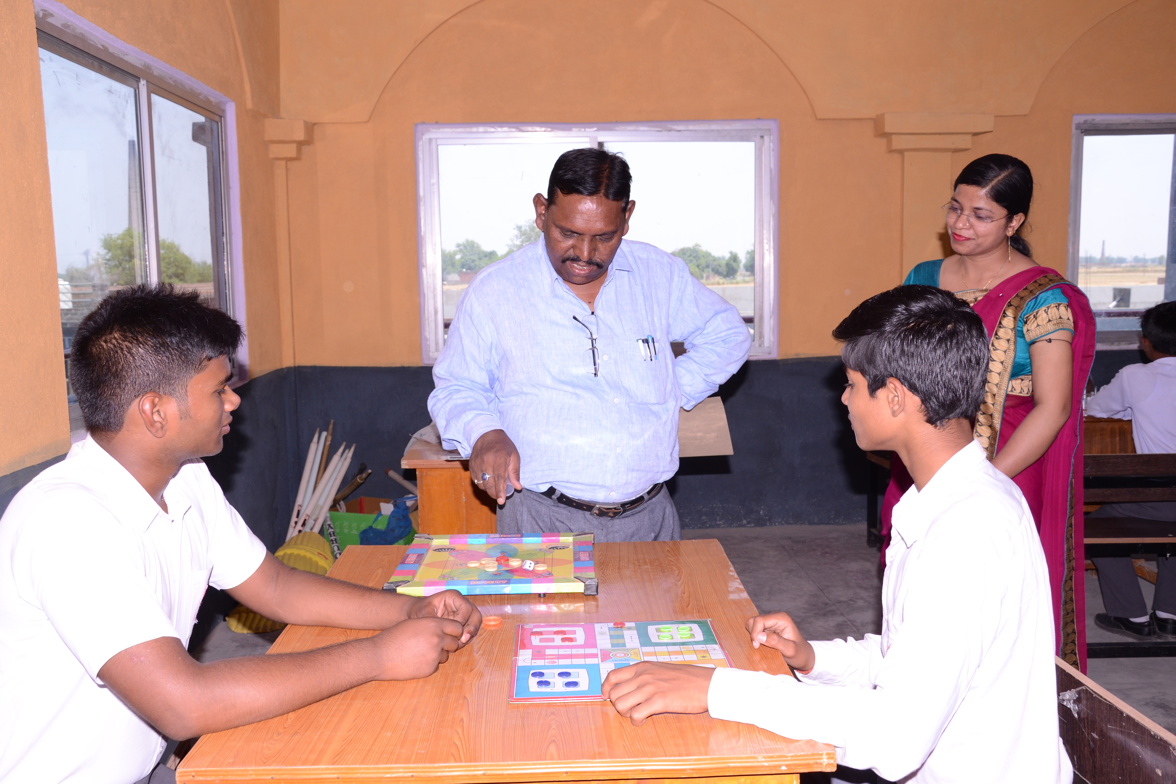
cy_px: 392
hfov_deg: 57.2
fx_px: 1078
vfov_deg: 40.0
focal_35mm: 33
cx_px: 588
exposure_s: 1/125
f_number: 7.1
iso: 400
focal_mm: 22
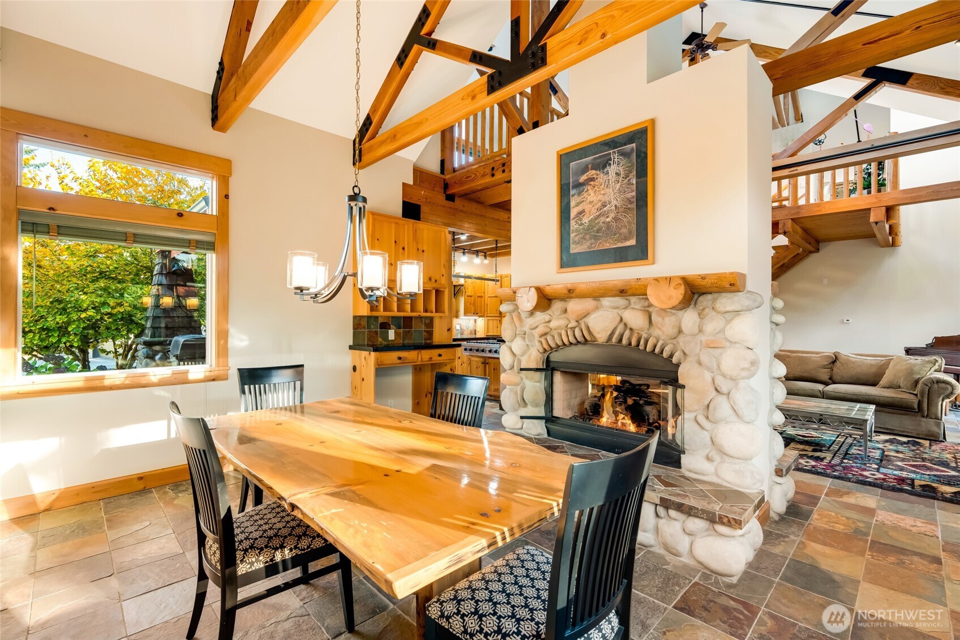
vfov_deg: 72.0
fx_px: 440
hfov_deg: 95.0
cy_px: 320
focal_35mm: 16
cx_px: 480
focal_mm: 16.5
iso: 400
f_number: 9
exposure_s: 1/200
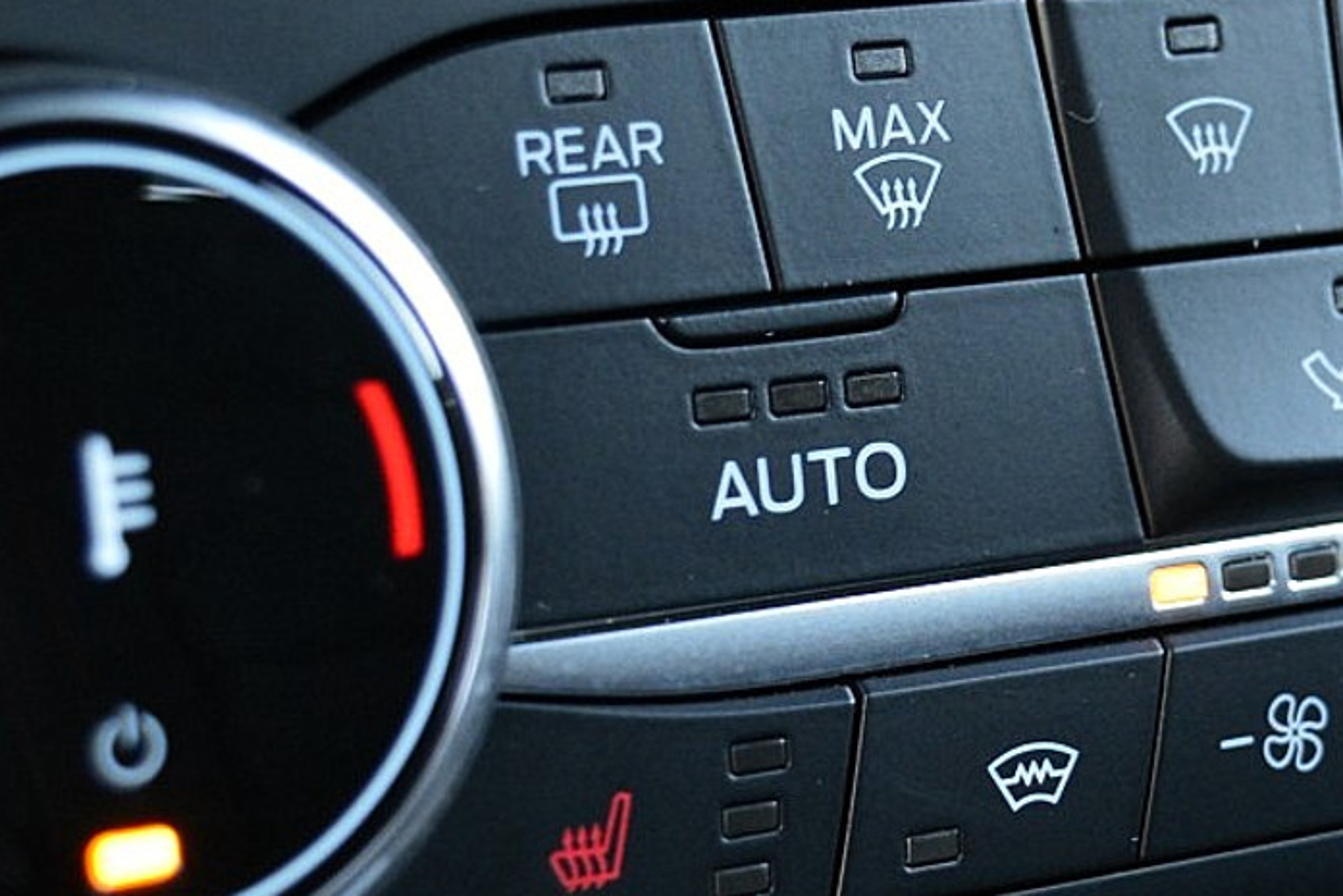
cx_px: 1000
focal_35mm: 124
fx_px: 4627
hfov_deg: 16.4
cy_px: 376
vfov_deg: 11.1
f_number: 4.2
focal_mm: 30
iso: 800
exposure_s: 1/30
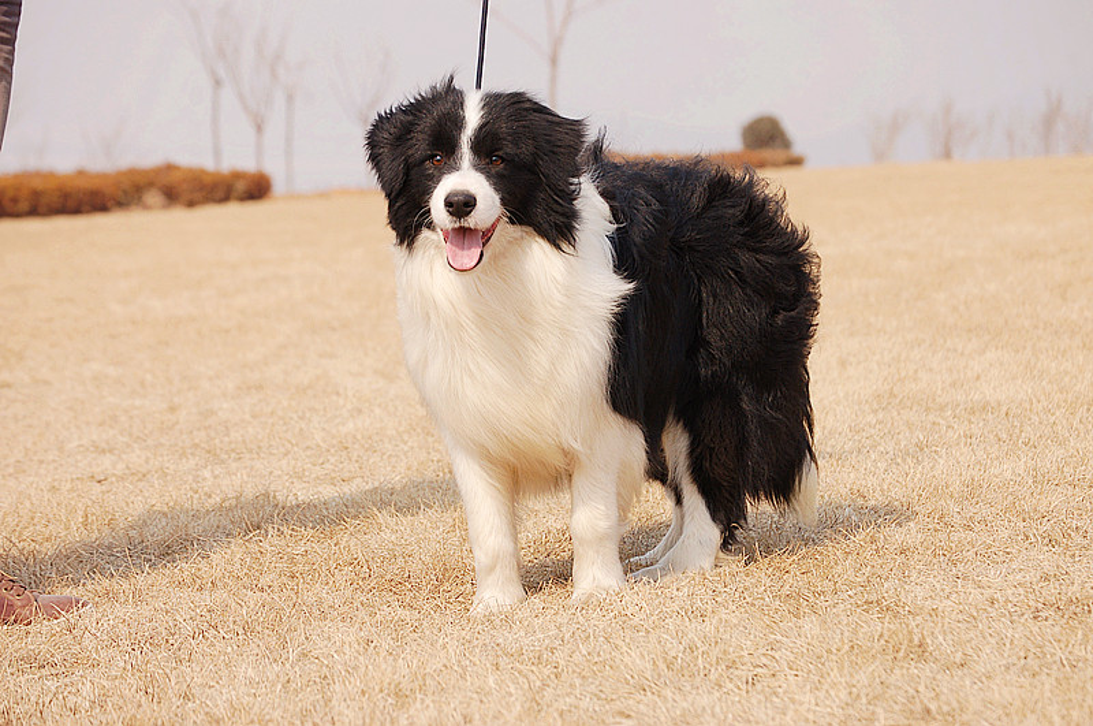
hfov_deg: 16.1
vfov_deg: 10.7
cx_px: 546
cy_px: 363
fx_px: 3866
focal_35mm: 128
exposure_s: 1/500
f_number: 8
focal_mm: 85
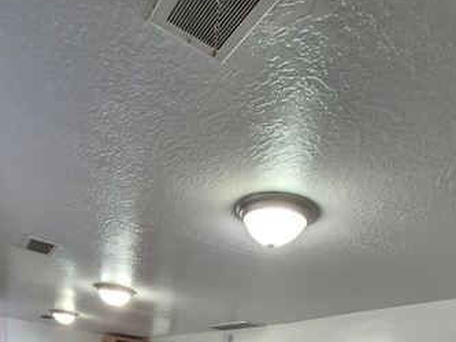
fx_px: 395
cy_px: 484
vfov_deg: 31.0
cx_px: 175
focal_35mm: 30
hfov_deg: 59.3
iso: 200
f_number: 2.2
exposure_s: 1/60
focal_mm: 1.74
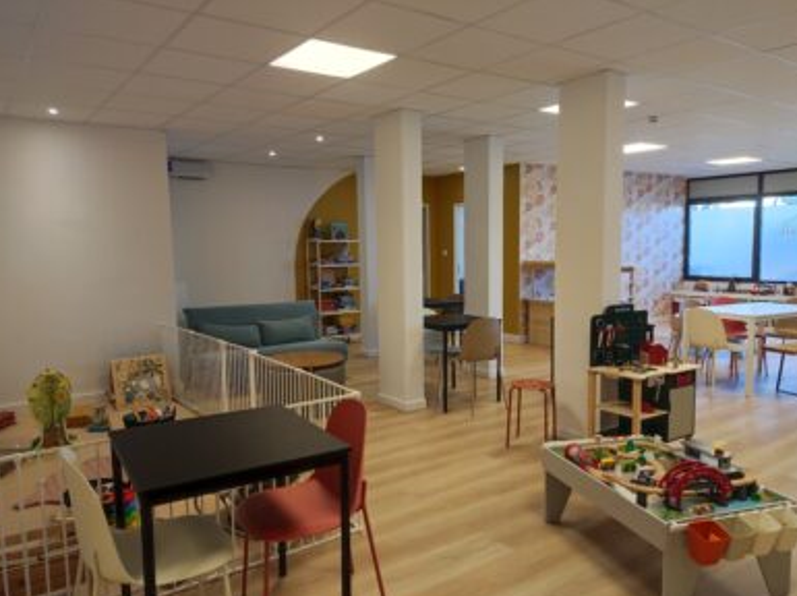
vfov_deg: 53.0
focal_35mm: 26
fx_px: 598
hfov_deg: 67.4
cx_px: 397
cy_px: 306
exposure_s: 1/50
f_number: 1.79
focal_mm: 4.71
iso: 110
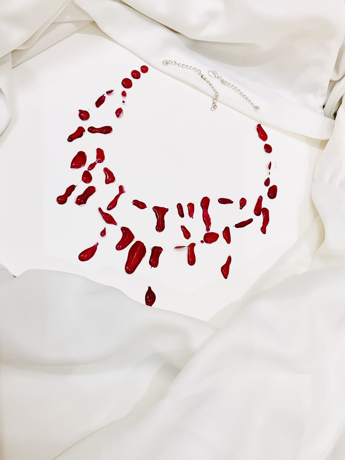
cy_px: 230
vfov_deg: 61.7
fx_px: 385
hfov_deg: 48.2
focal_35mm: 29
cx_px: 172
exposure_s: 1/50
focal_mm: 3
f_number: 1.8
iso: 80
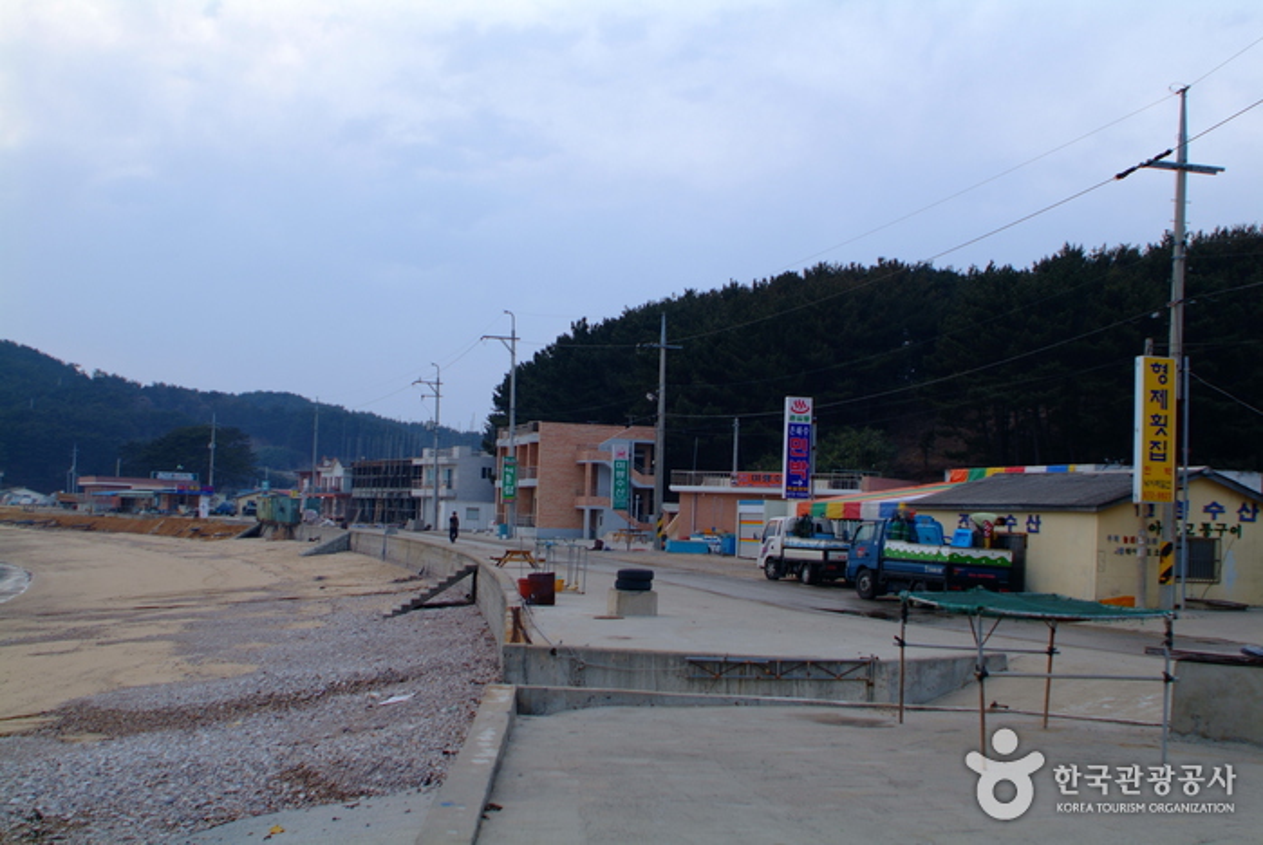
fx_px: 1475
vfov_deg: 32.0
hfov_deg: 46.3
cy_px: 422
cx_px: 632
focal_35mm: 42
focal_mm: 28
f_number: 4
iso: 100
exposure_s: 1/60
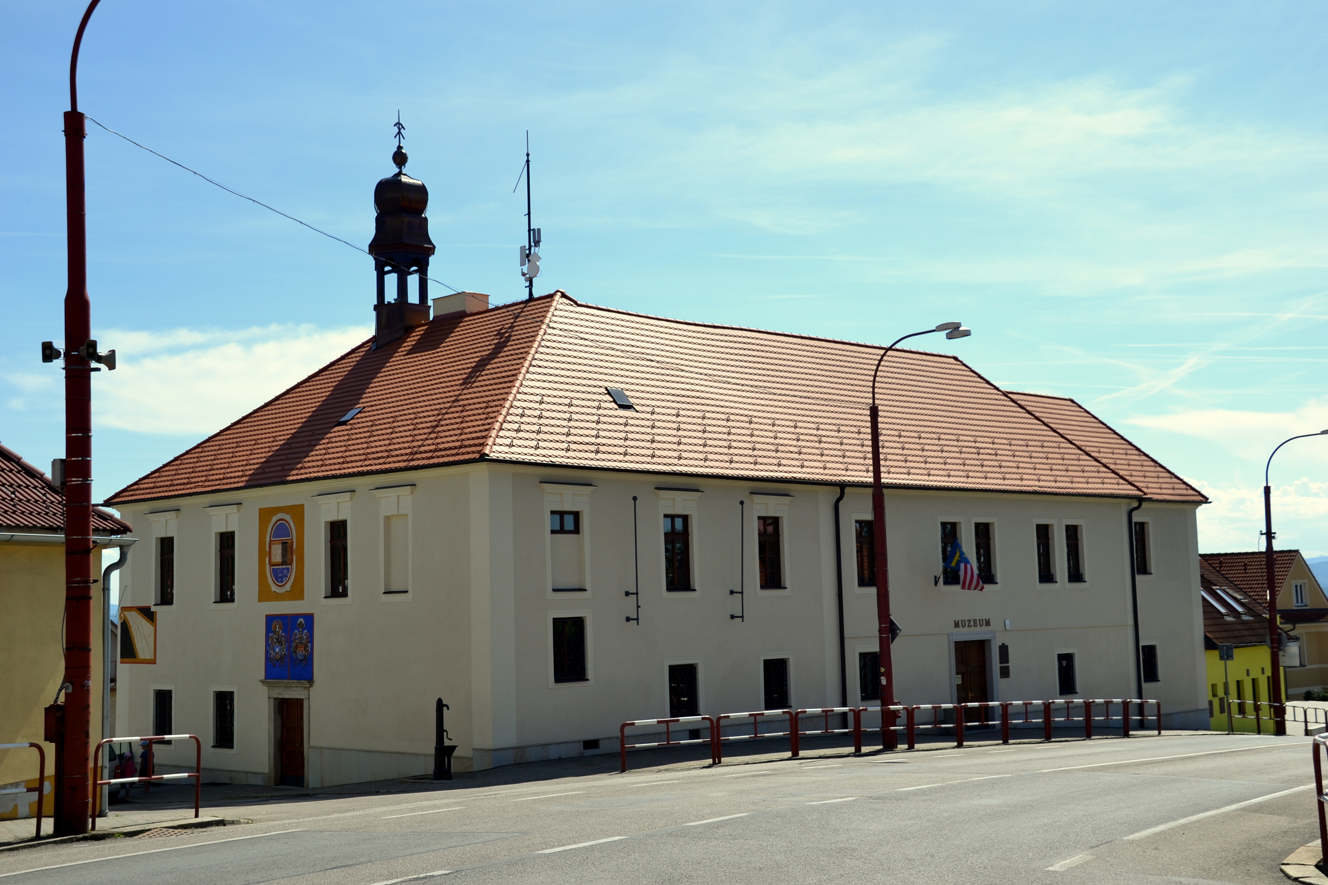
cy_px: 442
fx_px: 1660
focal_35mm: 45
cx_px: 664
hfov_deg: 43.6
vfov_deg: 29.9
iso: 100
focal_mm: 30
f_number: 9
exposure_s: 1/320
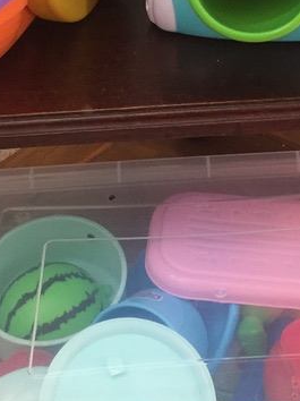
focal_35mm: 84
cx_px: 190
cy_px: 32
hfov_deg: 17.5
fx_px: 972
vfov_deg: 22.7
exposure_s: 1/33
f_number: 2.2
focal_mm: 4.15
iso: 160
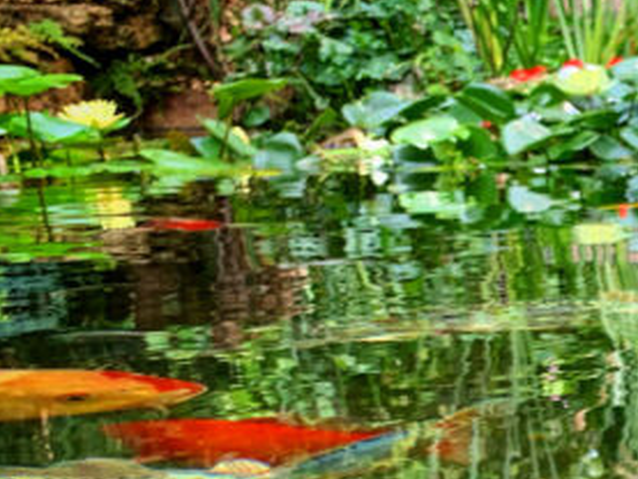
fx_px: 1770
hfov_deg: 17.5
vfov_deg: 14.7
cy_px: 633
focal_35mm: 96
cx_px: 1062
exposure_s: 1/121
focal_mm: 4.25
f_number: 1.8
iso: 50
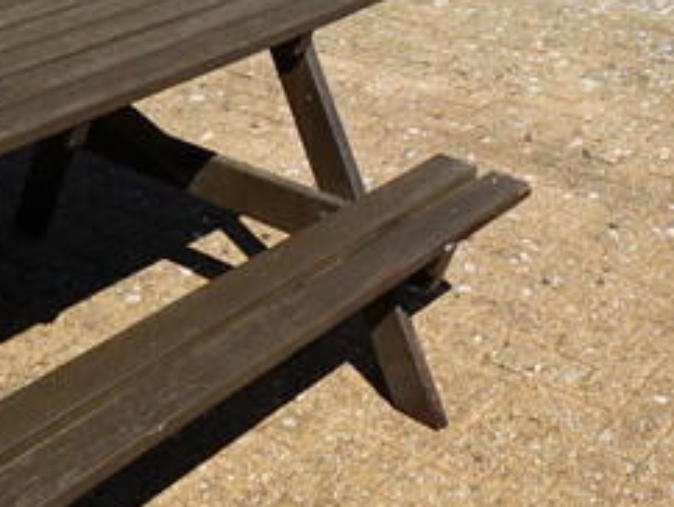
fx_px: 1189
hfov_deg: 30.9
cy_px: -333
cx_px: 538
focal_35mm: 61
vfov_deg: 19.6
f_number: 11
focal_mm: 10
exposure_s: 1/125
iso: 100
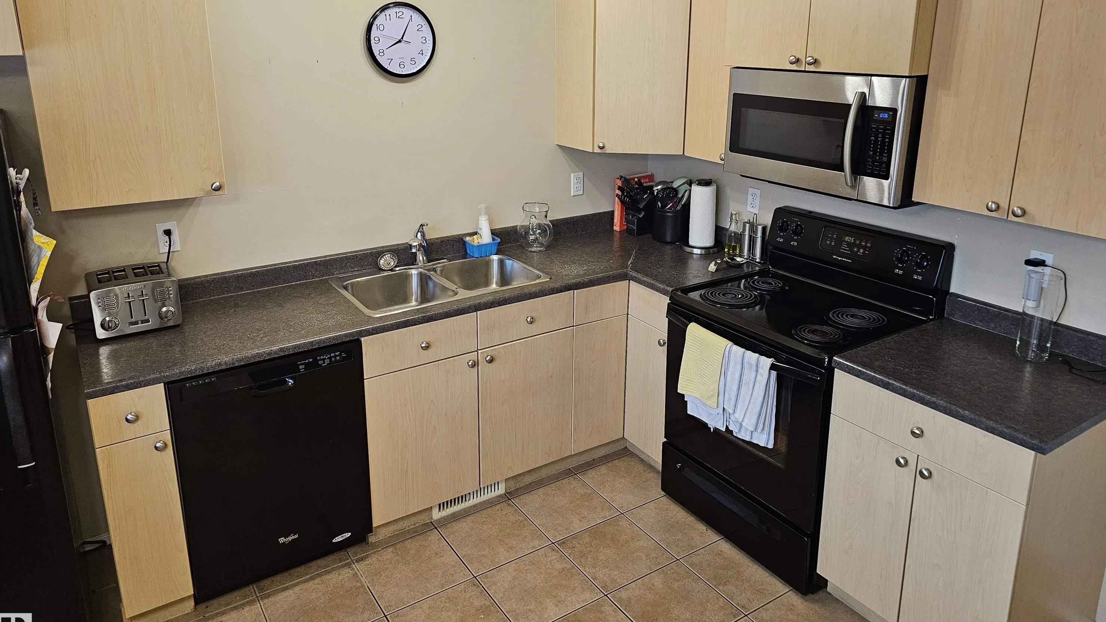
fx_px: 762
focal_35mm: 26
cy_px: 233
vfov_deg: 44.0
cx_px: 568
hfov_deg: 71.9
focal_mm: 6.3
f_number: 1.7
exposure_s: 1/120
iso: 320
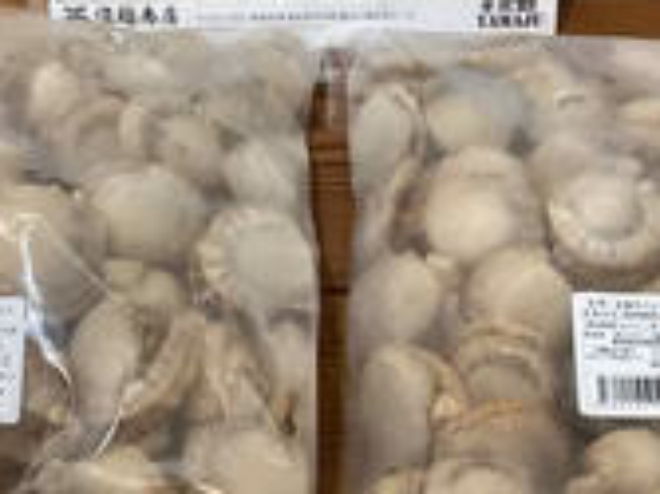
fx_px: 1277
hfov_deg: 29.0
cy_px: 233
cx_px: 332
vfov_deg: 21.9
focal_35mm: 67
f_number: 1.8
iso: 400
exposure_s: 1/30
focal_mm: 3.99
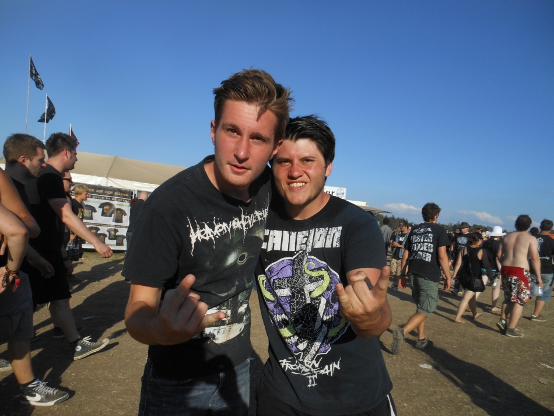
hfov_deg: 69.4
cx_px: 277
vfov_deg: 54.9
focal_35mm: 25
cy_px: 208
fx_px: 400
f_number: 3.2
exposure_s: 1/1500
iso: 80
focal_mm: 4.5
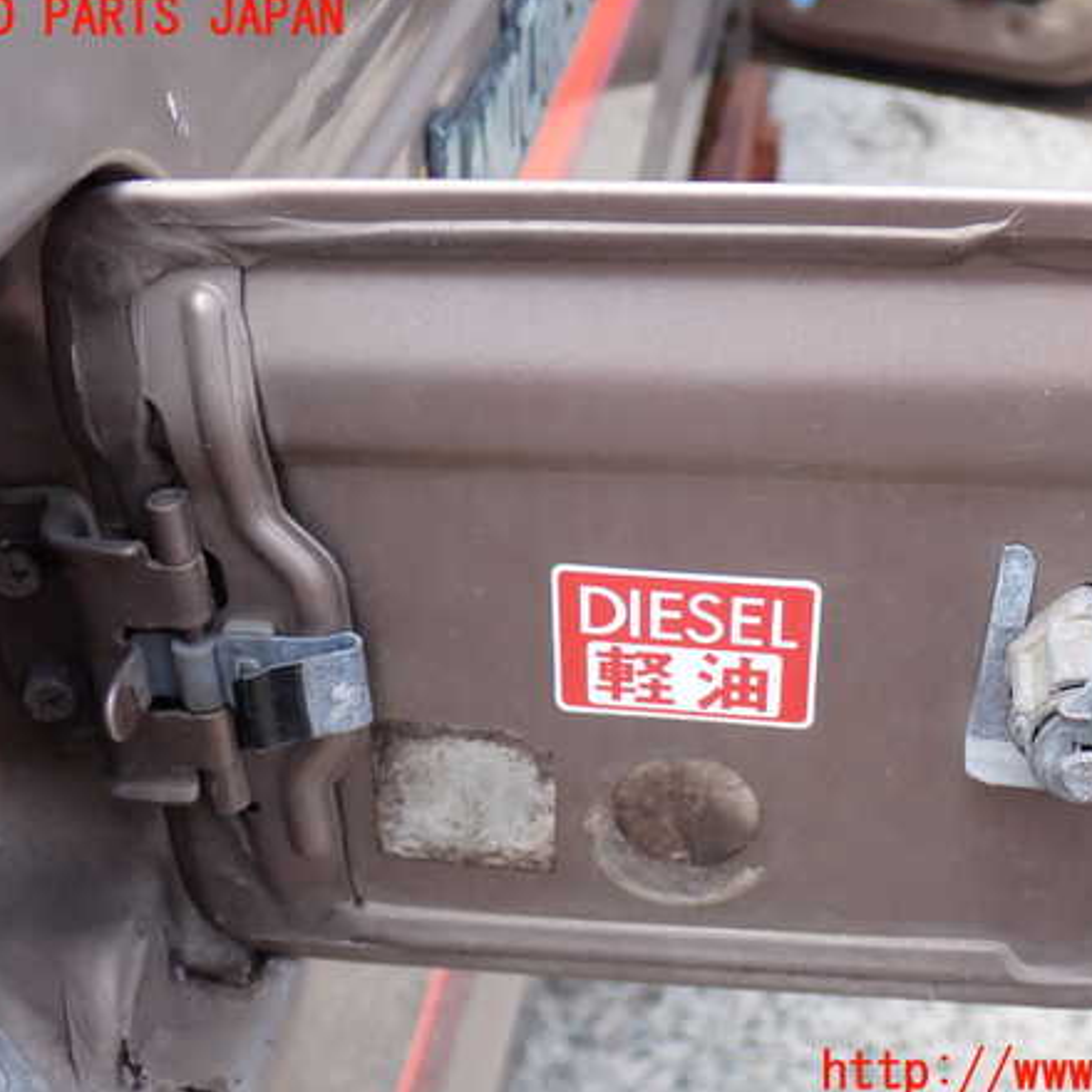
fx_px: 1892
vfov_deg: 32.2
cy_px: 546
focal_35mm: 53
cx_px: 638
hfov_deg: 32.1
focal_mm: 7.84
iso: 100
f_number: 2.9
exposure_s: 1/100
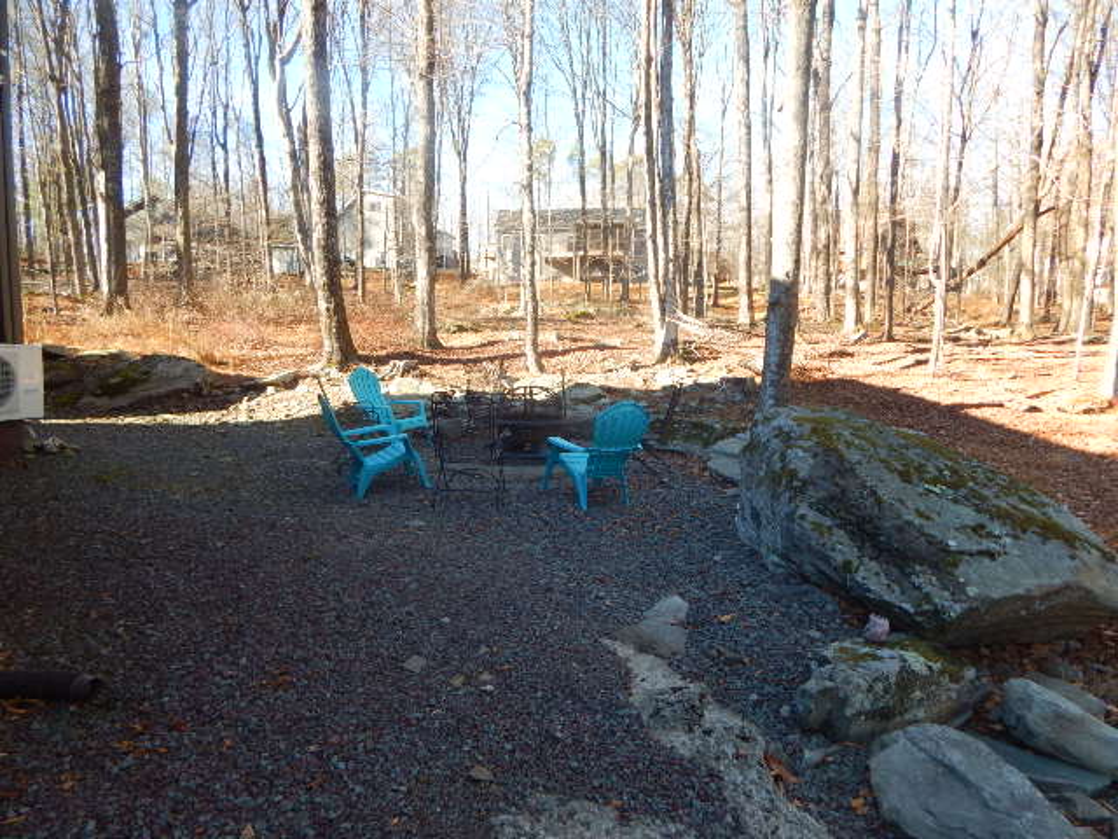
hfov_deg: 76.4
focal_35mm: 22
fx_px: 711
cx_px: 559
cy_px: 420
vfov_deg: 61.1
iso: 125
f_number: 3
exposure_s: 1/200
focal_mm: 4
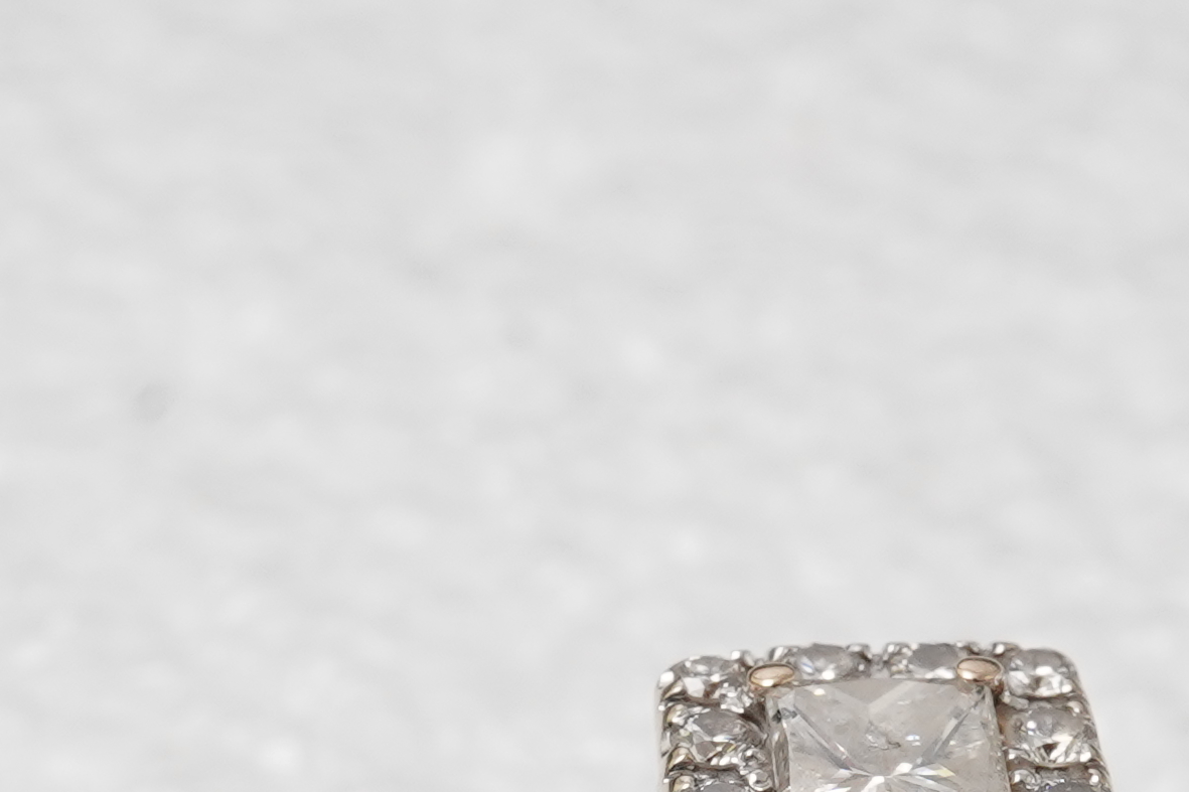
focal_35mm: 150
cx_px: 839
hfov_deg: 13.7
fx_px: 4953
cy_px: 872
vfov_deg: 9.1
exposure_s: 1/125
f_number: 22
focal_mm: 30
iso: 400
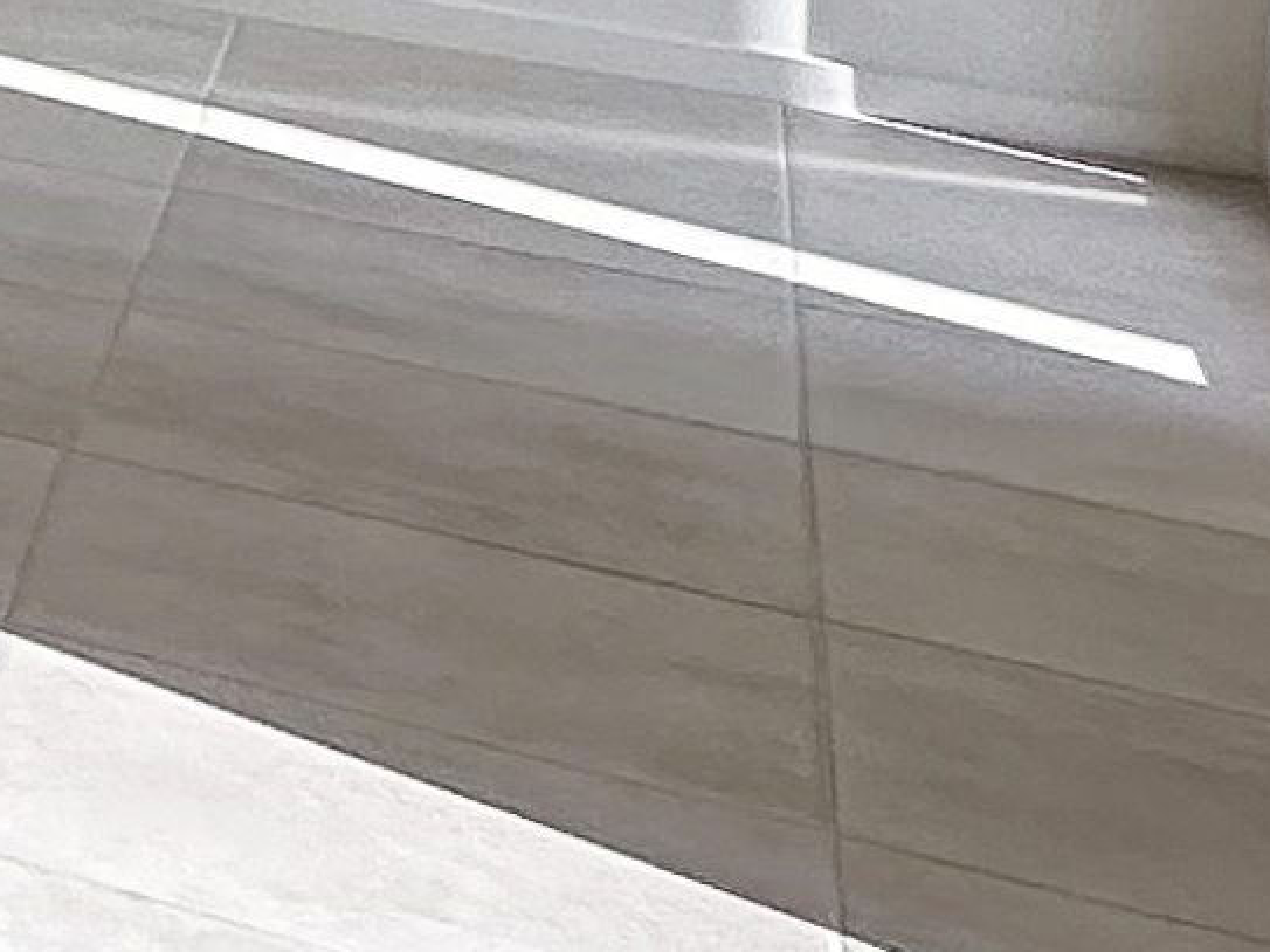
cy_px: -1144
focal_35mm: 104
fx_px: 3815
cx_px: -3115
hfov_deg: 9.7
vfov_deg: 12.1
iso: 40
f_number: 2.2
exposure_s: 1/320
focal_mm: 2.22
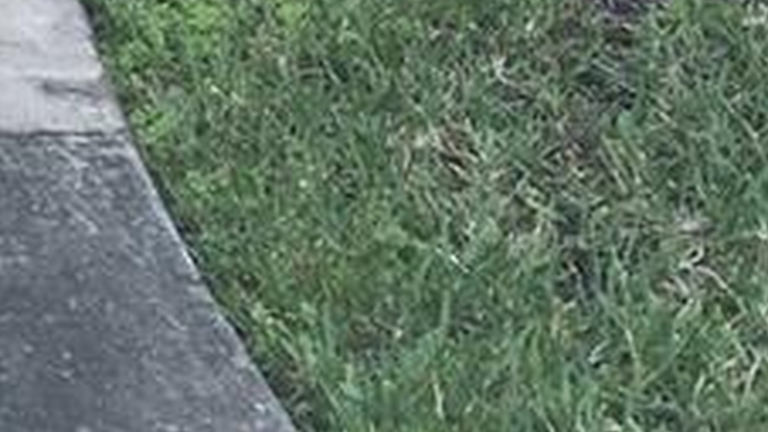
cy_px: -1384
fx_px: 3420
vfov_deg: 5.9
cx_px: -299
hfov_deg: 12.3
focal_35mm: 168
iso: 25
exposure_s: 1/686
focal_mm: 4.15
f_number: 2.2
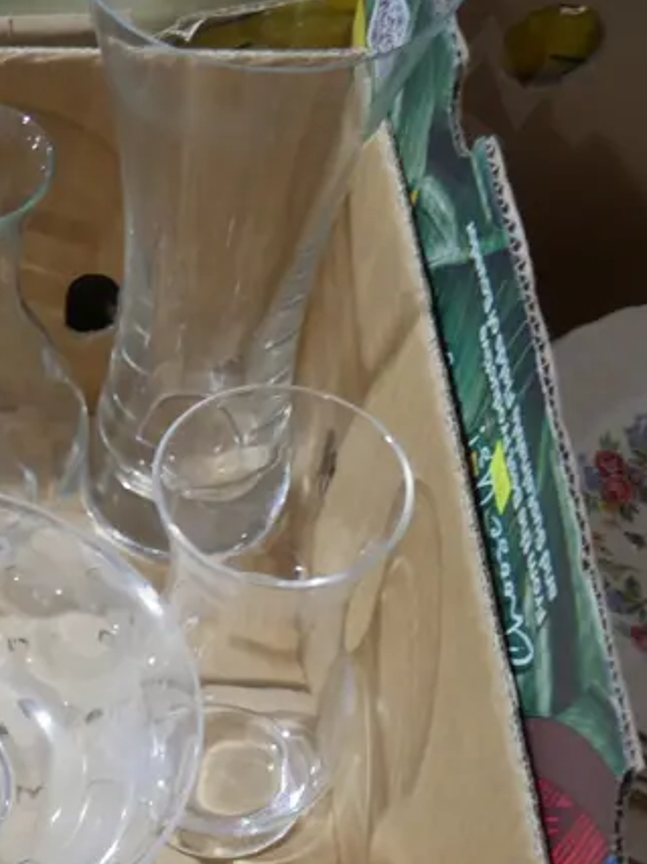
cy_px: 872
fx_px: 1921
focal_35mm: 77
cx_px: -98
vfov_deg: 24.2
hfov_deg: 18.3
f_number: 3.6
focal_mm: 16
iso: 500
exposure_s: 1/60
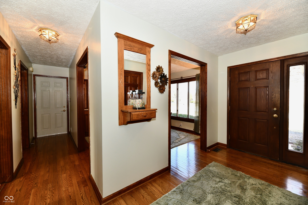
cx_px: 154
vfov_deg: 81.2
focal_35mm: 14
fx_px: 120
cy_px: 102
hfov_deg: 104.3
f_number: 6.3
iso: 640
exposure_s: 1/60
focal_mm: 14
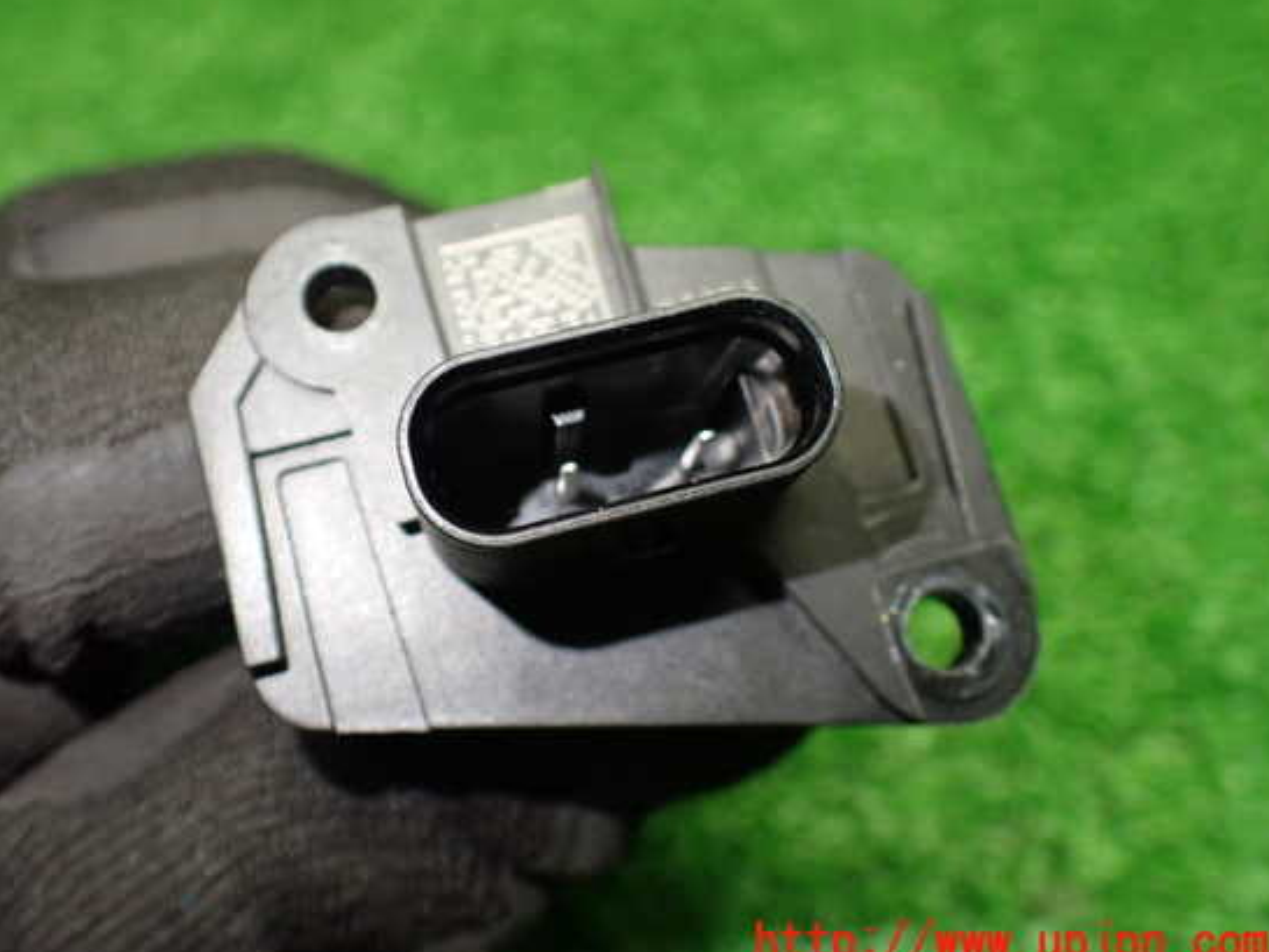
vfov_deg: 42.9
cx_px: 582
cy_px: 449
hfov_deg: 55.3
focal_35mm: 33
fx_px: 1210
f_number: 2.3
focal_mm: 5.4
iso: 640
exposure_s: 1/125
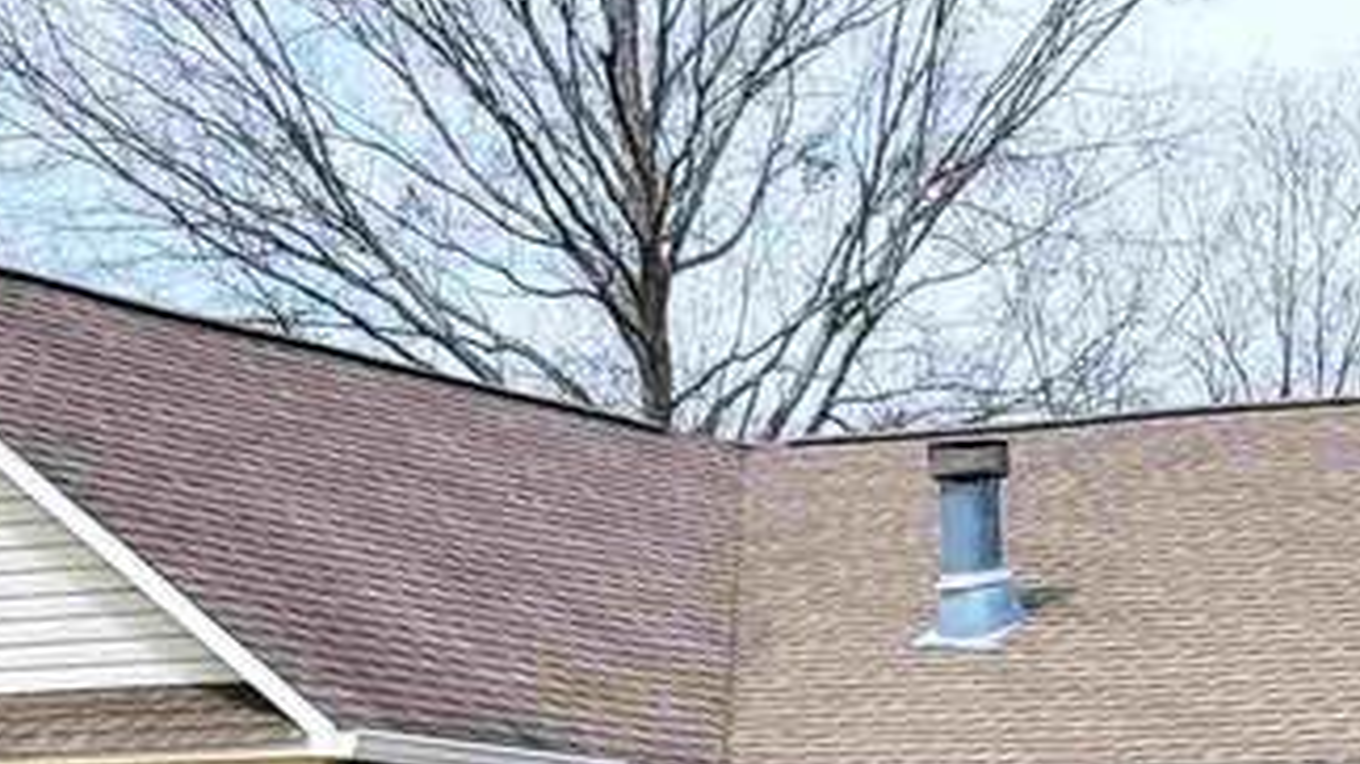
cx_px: 1343
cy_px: 1142
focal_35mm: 112
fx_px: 4038
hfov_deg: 18.6
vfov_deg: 10.4
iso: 40
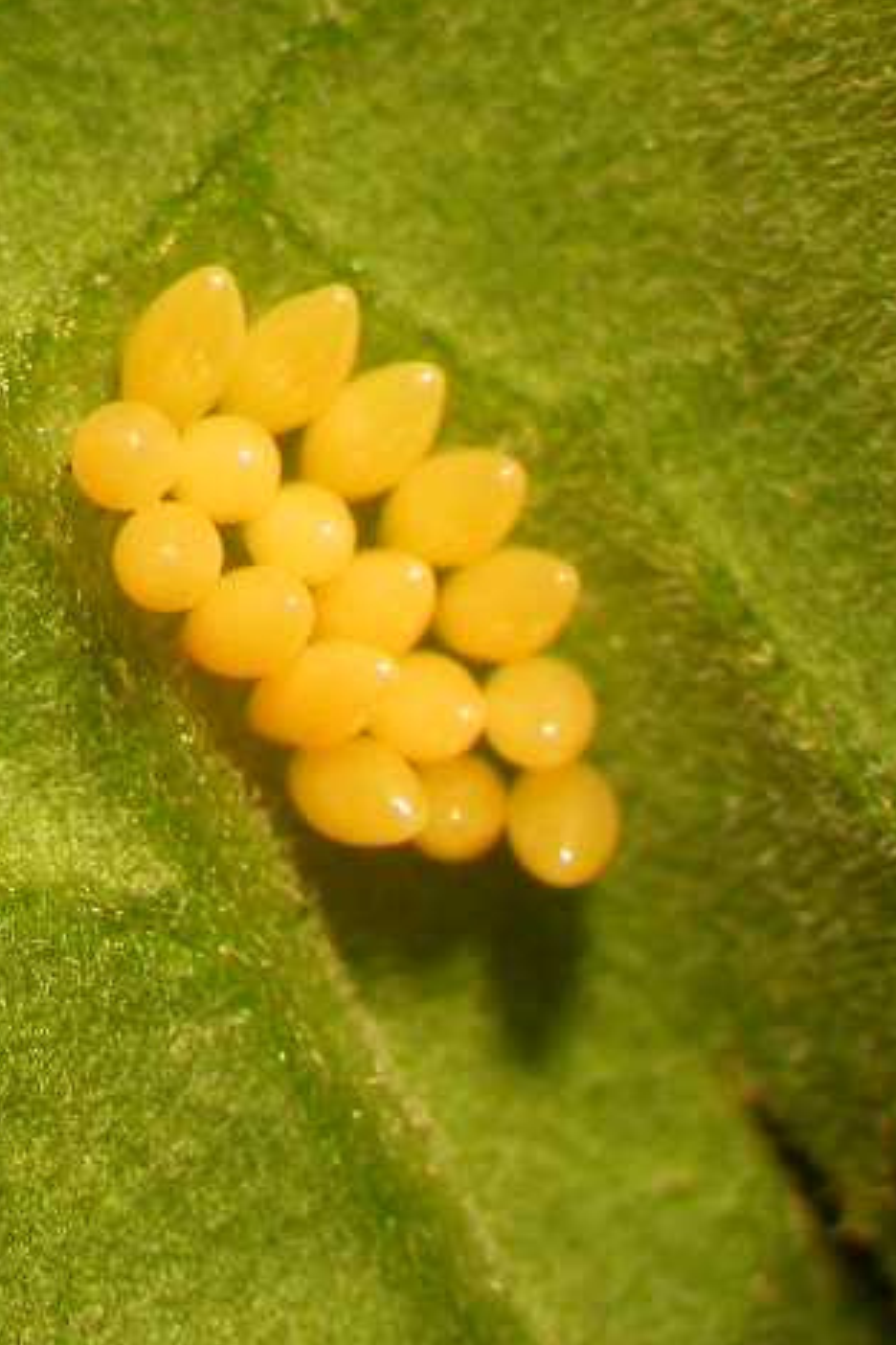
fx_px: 5376
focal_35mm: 144
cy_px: 601
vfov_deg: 14.2
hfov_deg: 9.4
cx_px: -175
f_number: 3.5
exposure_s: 1/23.5
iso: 100
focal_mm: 16.9
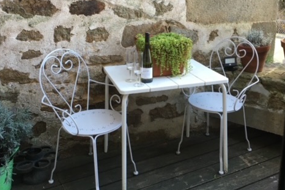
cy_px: 102
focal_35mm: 31
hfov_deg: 60.3
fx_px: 245
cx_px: 144
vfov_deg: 42.3
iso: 25
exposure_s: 1/33
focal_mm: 4.15
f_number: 2.2
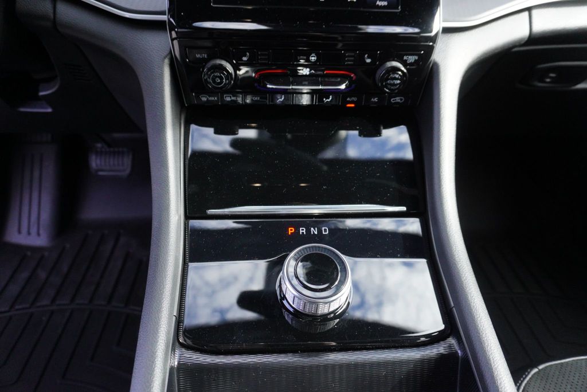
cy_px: 196
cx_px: 294
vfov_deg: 53.2
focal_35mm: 24
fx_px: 392
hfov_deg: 73.7
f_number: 4
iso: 1600
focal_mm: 16
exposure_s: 1/800
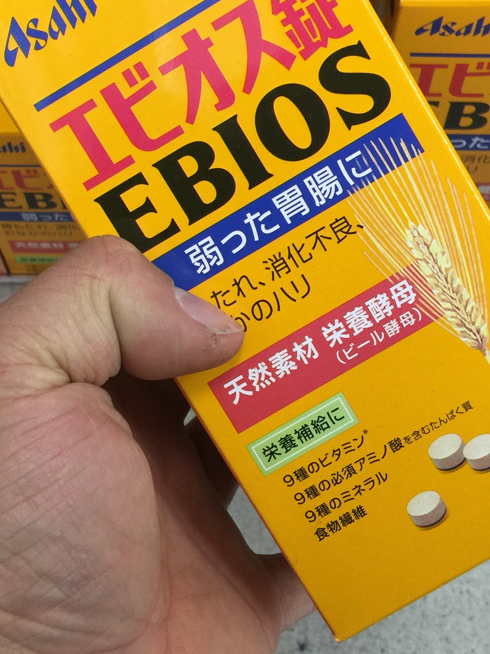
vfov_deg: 33.6
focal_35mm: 57
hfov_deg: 25.6
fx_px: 1076
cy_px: 232
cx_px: 283
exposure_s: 1/30
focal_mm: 4.15
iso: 50
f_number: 2.2
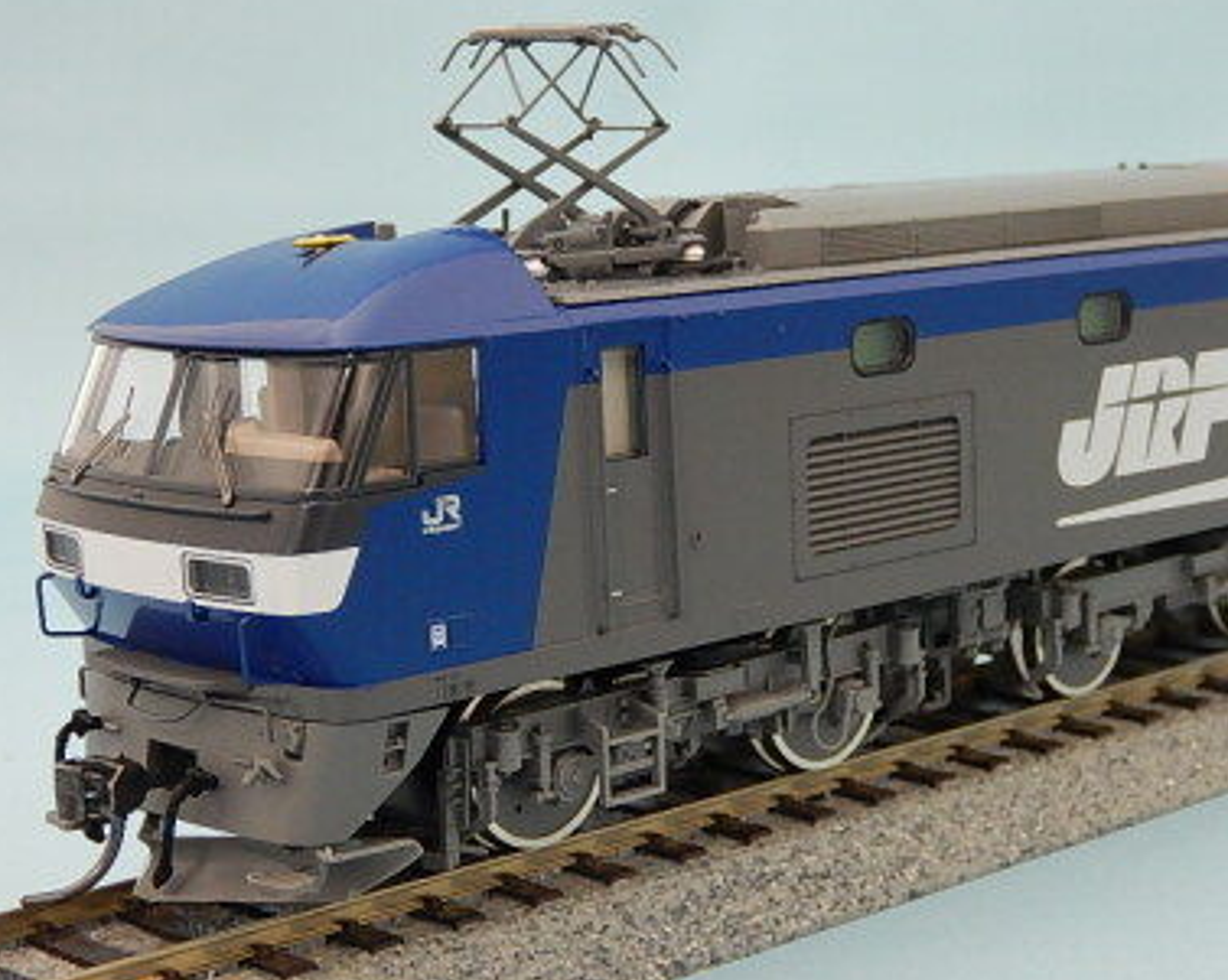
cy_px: 553
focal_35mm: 73
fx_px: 2651
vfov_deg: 20.9
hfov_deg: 25.9
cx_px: 866
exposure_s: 1/10
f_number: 4.3
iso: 400
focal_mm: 7.8
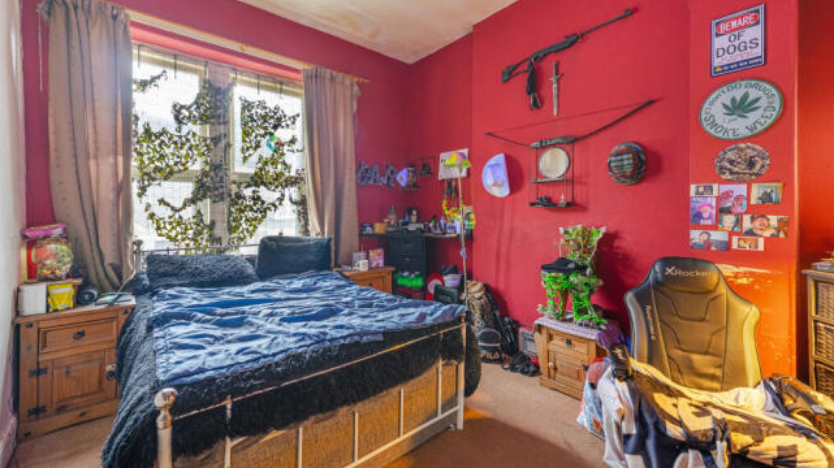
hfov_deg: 103.0
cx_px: 409
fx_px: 332
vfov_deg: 70.4
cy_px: 223
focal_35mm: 15
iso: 320
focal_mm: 14
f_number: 7.1
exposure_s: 1/4
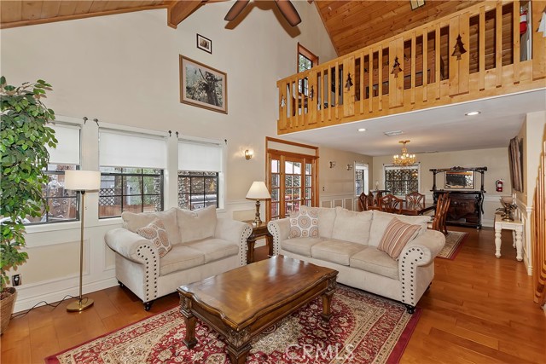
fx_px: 228
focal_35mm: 15
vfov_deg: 77.4
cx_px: 273
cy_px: 182
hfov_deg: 100.4
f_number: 8
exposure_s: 1/30
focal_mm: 10
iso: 400
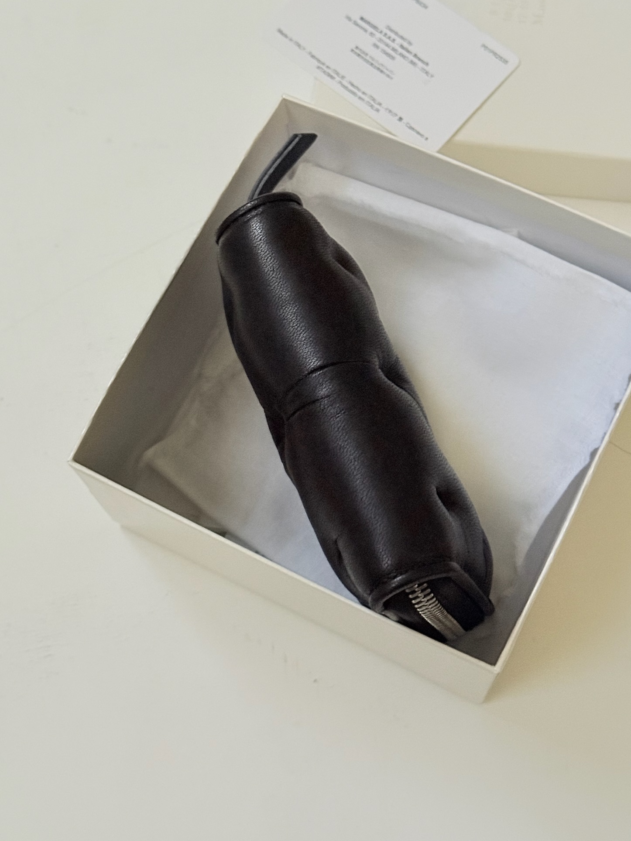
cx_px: 321
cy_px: 407
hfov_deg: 28.6
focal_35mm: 51
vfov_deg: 37.5
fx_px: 1240
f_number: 1.78
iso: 800
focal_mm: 6.76
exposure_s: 1/20
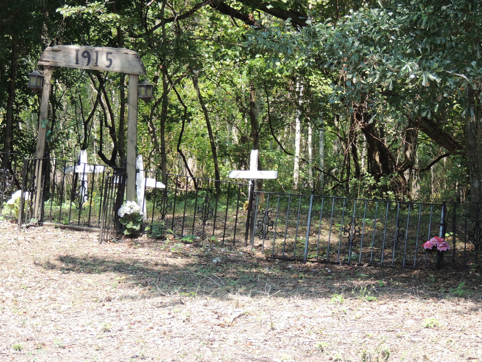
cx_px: 241
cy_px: 181
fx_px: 2158
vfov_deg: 9.6
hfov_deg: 12.7
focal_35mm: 155
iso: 110
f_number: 4.4
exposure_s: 1/125
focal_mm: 27.6
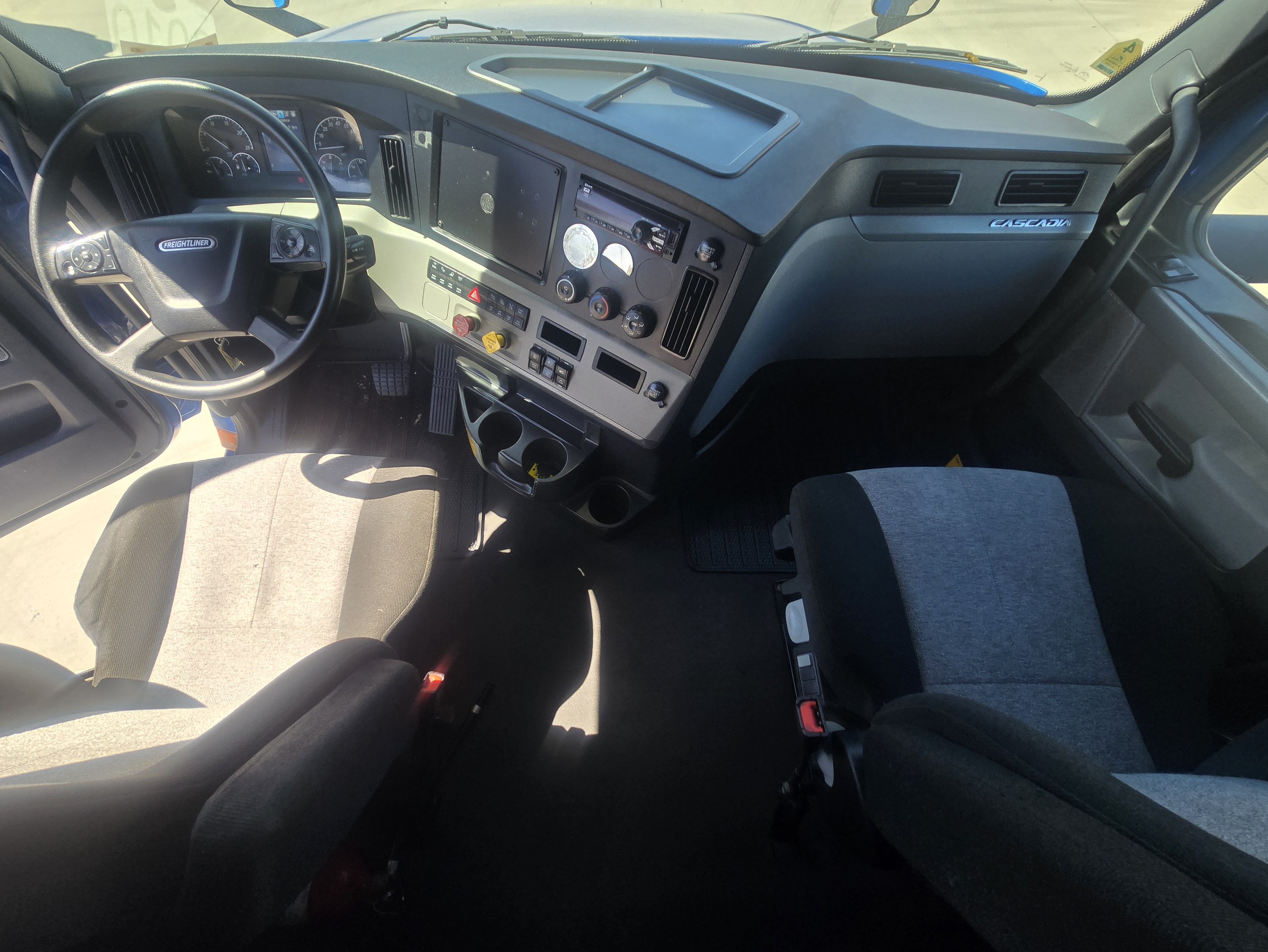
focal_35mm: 14
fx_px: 513
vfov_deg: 85.7
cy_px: 469
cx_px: 594
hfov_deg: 101.9
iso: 50
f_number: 2.2
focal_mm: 2.2
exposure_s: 1/268
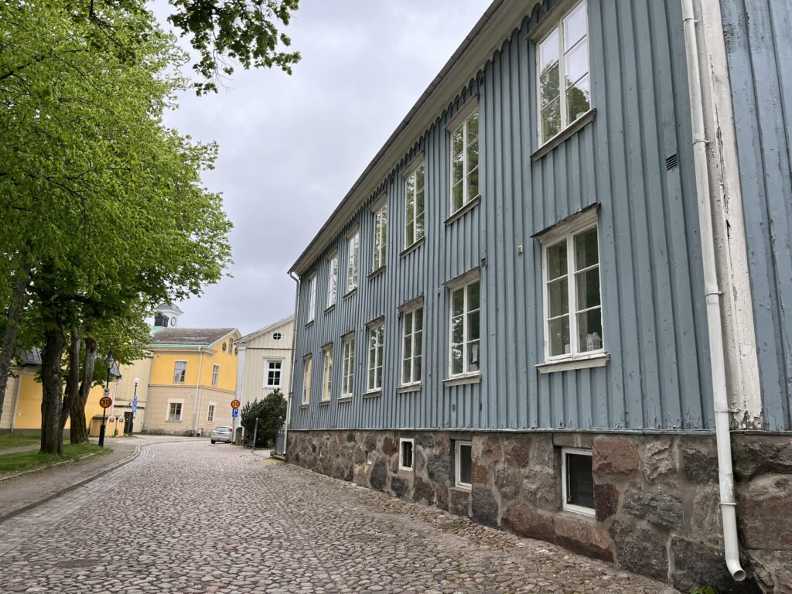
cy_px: 297
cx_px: 396
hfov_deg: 67.3
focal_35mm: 26
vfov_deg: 53.1
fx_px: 595
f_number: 1.6
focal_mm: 5.1
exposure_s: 1/742
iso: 50
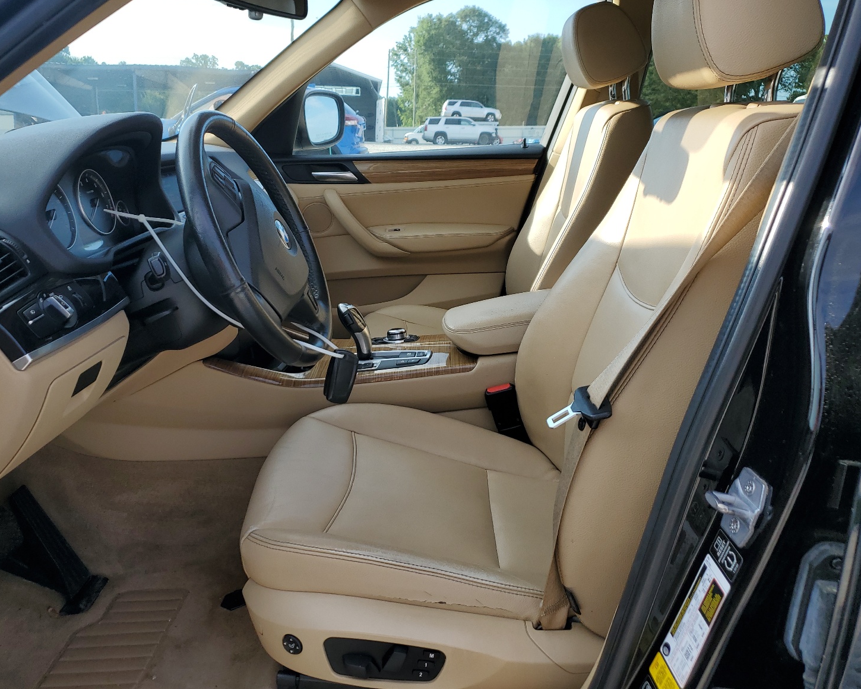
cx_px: 388
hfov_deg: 62.1
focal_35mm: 28
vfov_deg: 51.5
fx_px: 714
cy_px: 342
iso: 50
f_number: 1.5
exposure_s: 1/909
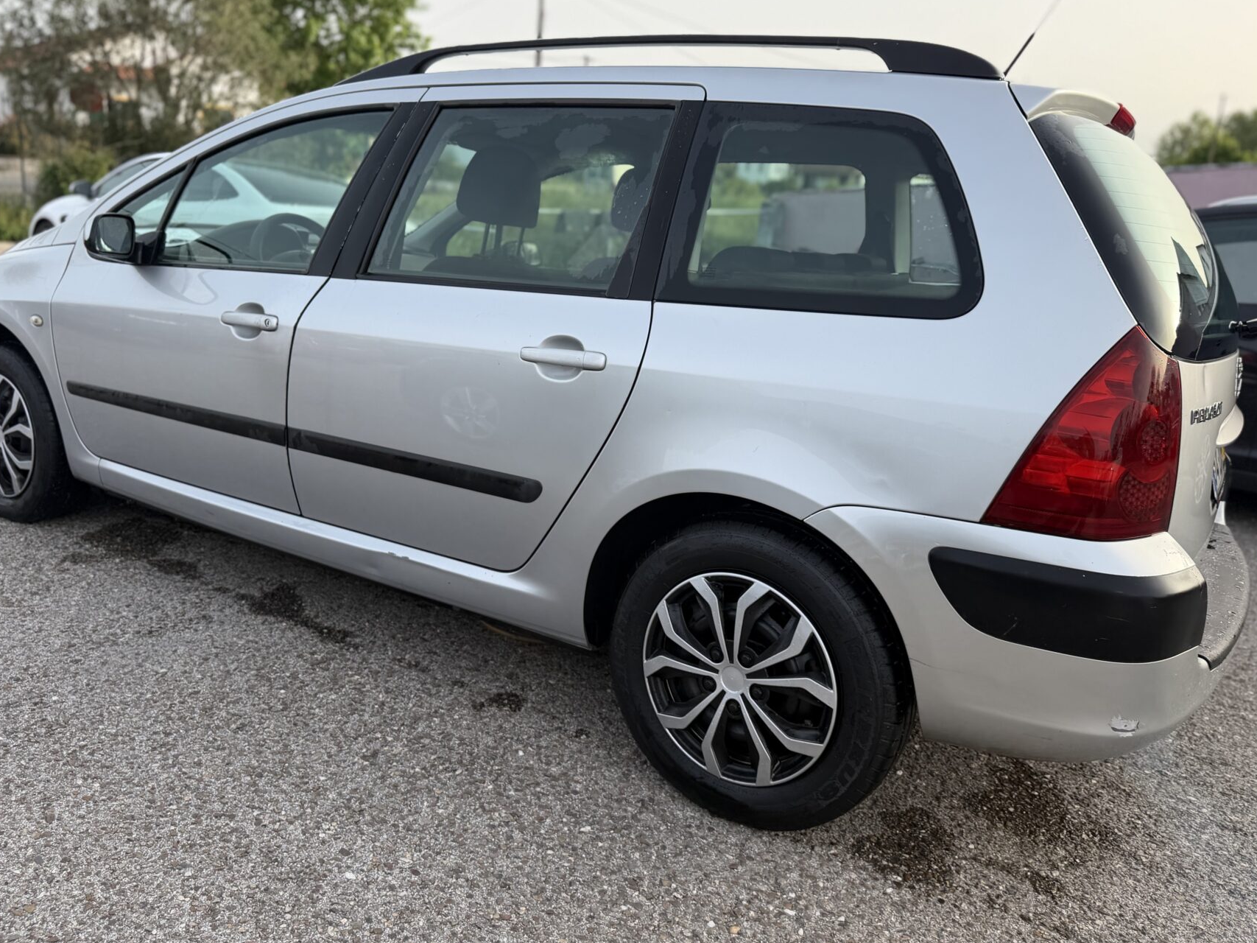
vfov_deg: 51.3
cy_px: 421
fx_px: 980
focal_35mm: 27
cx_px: 616
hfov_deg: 65.3
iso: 80
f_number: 1.78
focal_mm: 6.76
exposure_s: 1/1337
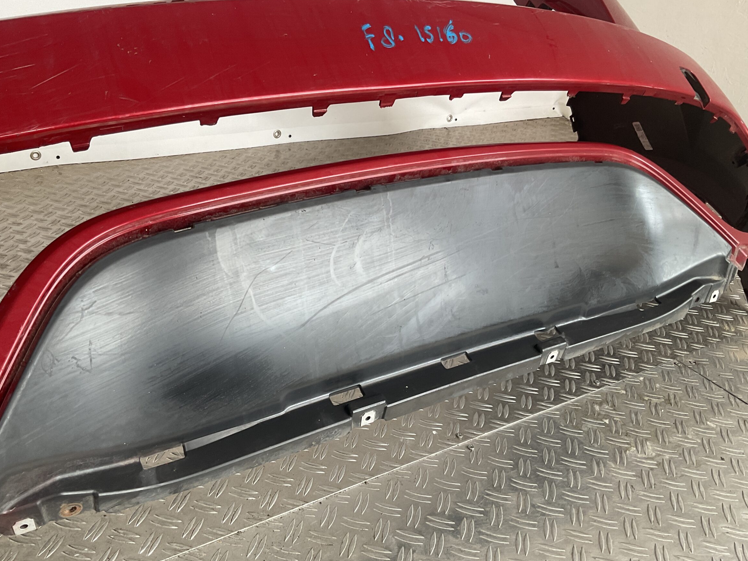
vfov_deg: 44.2
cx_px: 379
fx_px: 691
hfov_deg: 56.8
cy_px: 275
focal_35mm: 32
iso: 50
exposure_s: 1/120
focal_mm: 3
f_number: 1.8
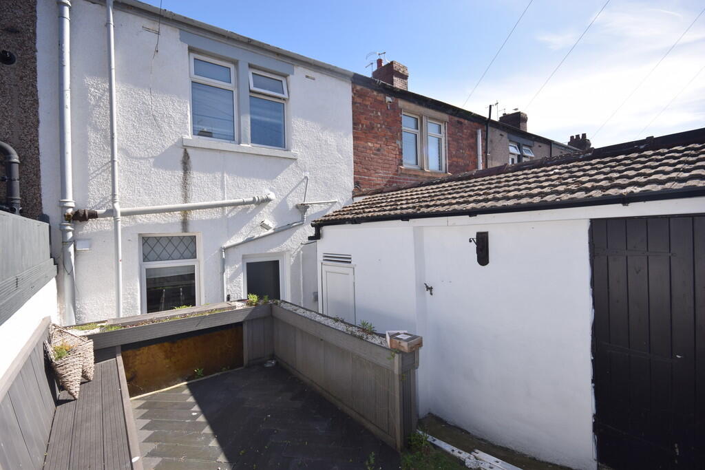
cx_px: 352
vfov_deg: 72.1
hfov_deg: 95.0
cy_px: 235
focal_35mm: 16
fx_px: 323
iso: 100
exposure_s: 1/200
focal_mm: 11
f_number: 9
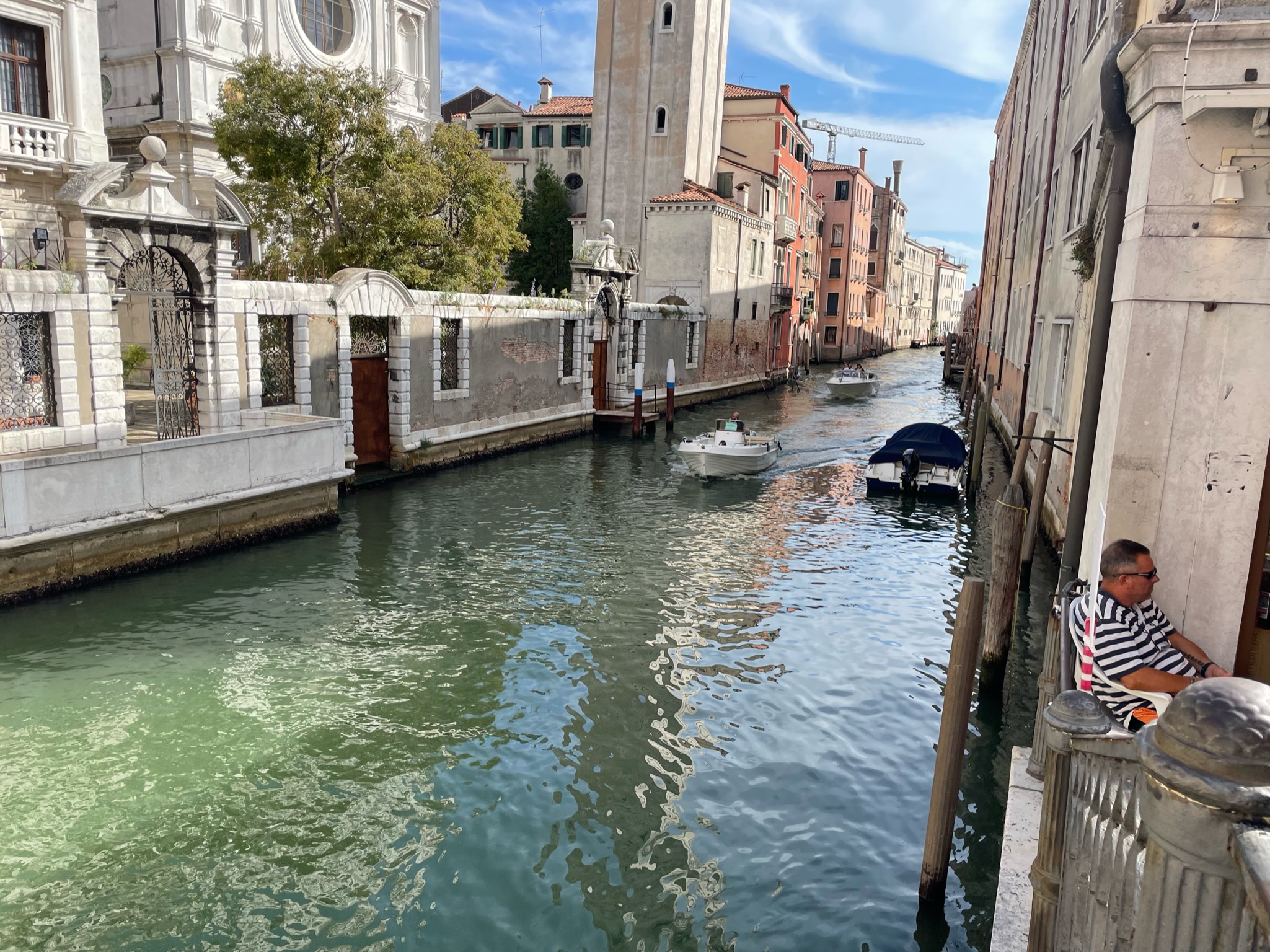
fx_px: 954
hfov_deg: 67.3
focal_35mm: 26
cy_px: 476
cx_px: 635
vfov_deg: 53.0
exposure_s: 1/1887
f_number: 1.6
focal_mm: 4.2
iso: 32
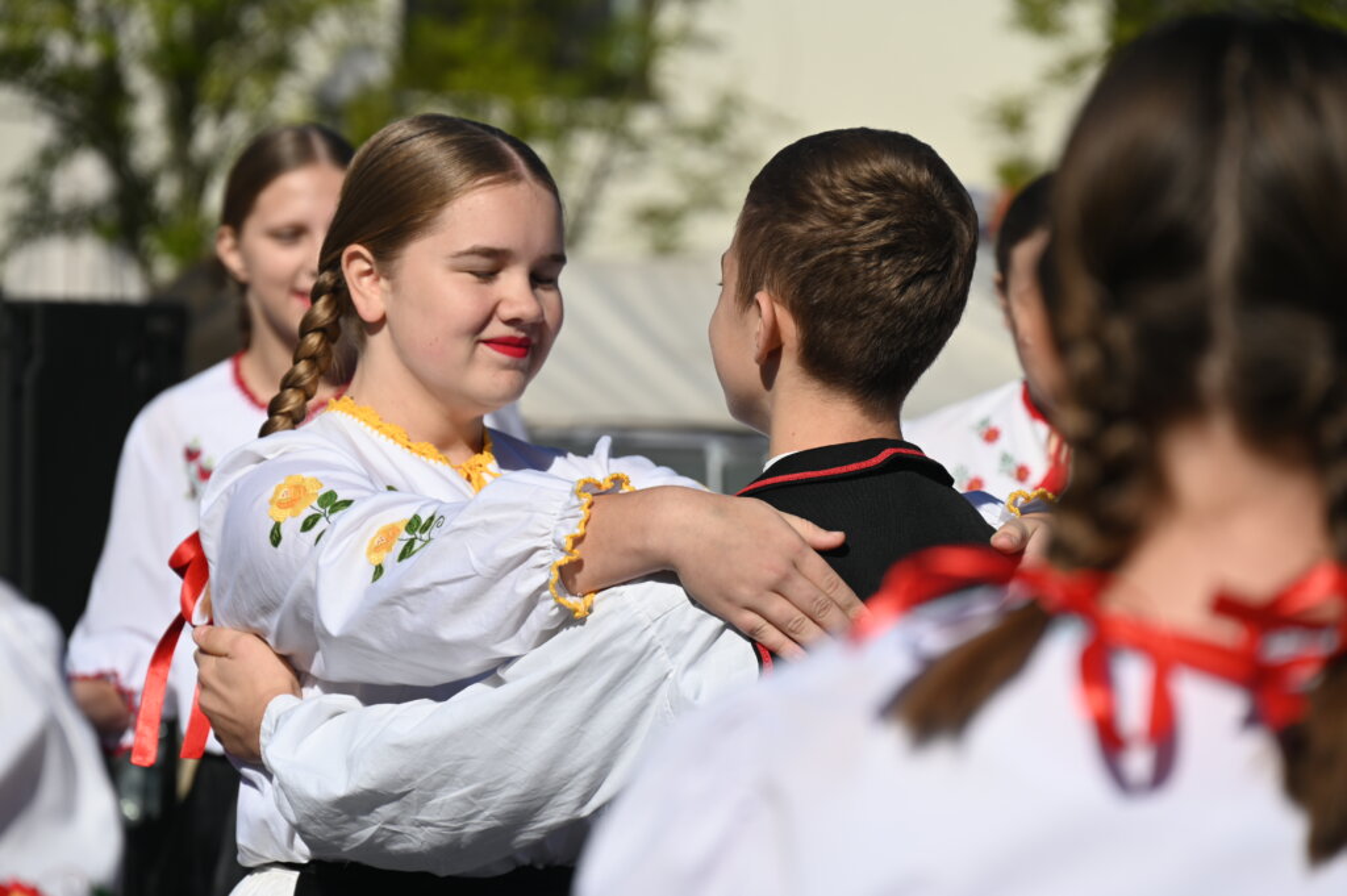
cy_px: 448
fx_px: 6356
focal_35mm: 170
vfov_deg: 8.1
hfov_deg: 12.1
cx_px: 674
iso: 100
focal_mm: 170
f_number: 6.3
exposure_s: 1/800
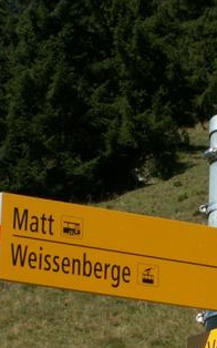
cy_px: 238
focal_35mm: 186
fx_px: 1762
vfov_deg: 11.3
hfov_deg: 7.0
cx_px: 259
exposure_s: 1/200
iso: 50
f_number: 7.1
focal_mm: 14.38
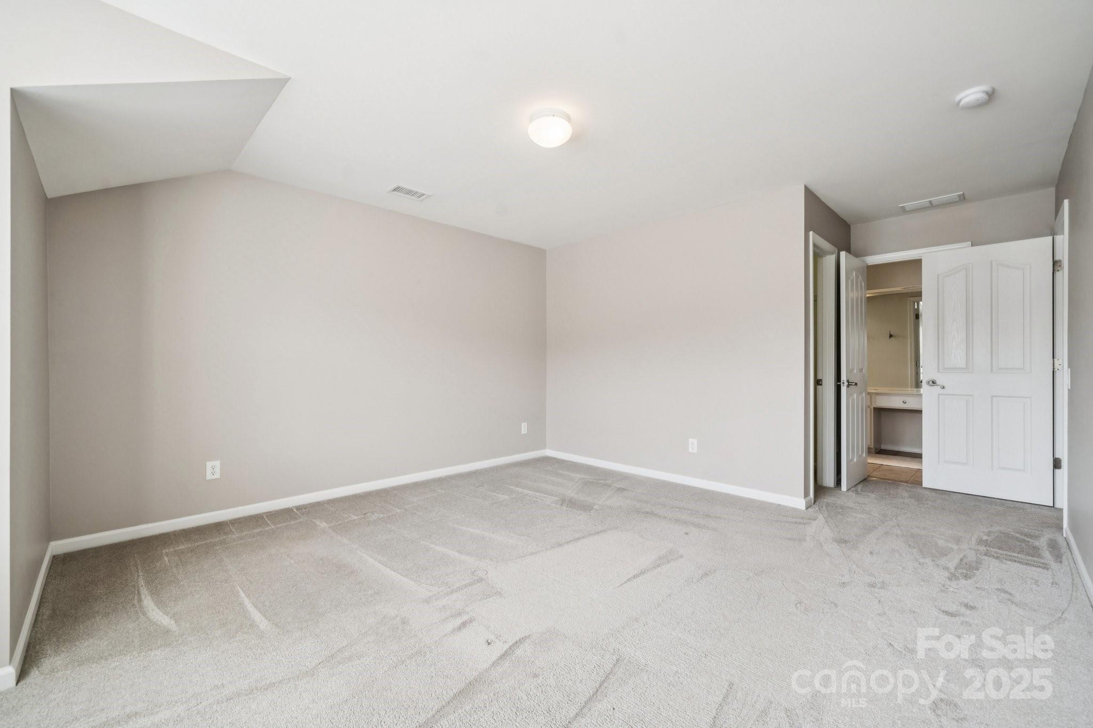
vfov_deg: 81.2
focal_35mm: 14
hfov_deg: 104.3
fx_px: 425
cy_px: 364
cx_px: 546
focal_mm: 14
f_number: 7.1
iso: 160
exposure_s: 1/50
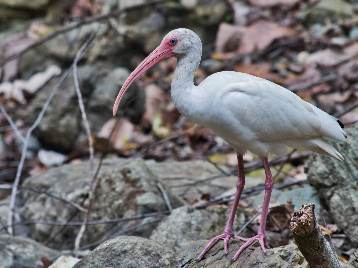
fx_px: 5006
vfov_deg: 3.1
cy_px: 143
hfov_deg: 4.1
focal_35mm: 484
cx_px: 194
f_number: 6.3
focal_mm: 214
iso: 400
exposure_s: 1/30
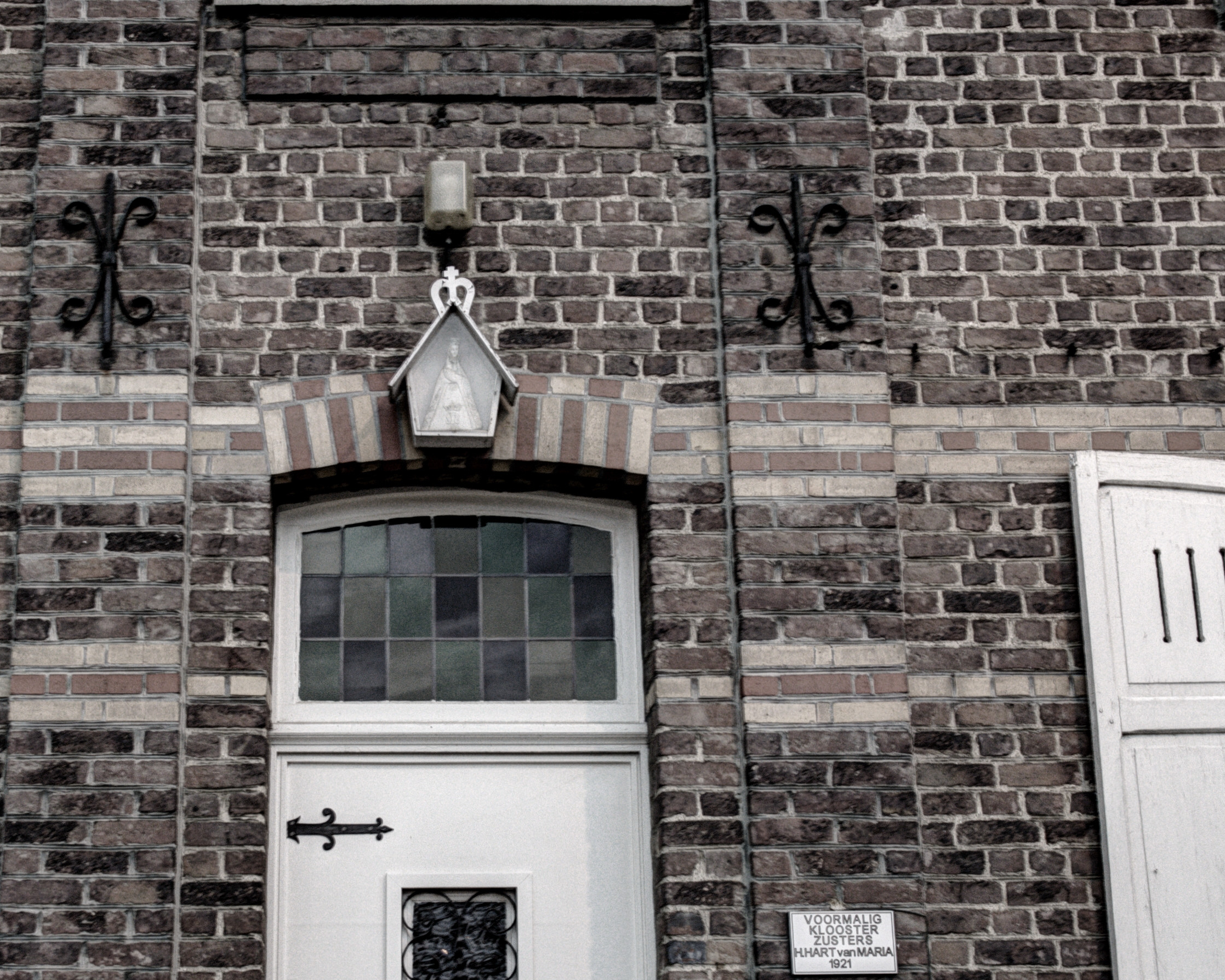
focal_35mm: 57
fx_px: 2067
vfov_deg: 26.5
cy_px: 643
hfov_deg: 32.7
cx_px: 409
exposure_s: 1/20
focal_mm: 32
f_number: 6.3
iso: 5000
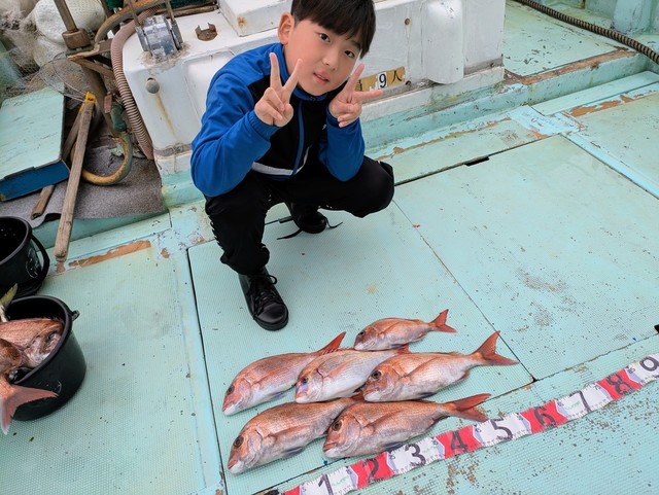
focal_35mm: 25
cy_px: 248
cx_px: 330
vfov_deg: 54.9
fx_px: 476
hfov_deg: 69.4
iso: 55
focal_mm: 5.43
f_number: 1.89
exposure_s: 1/1420
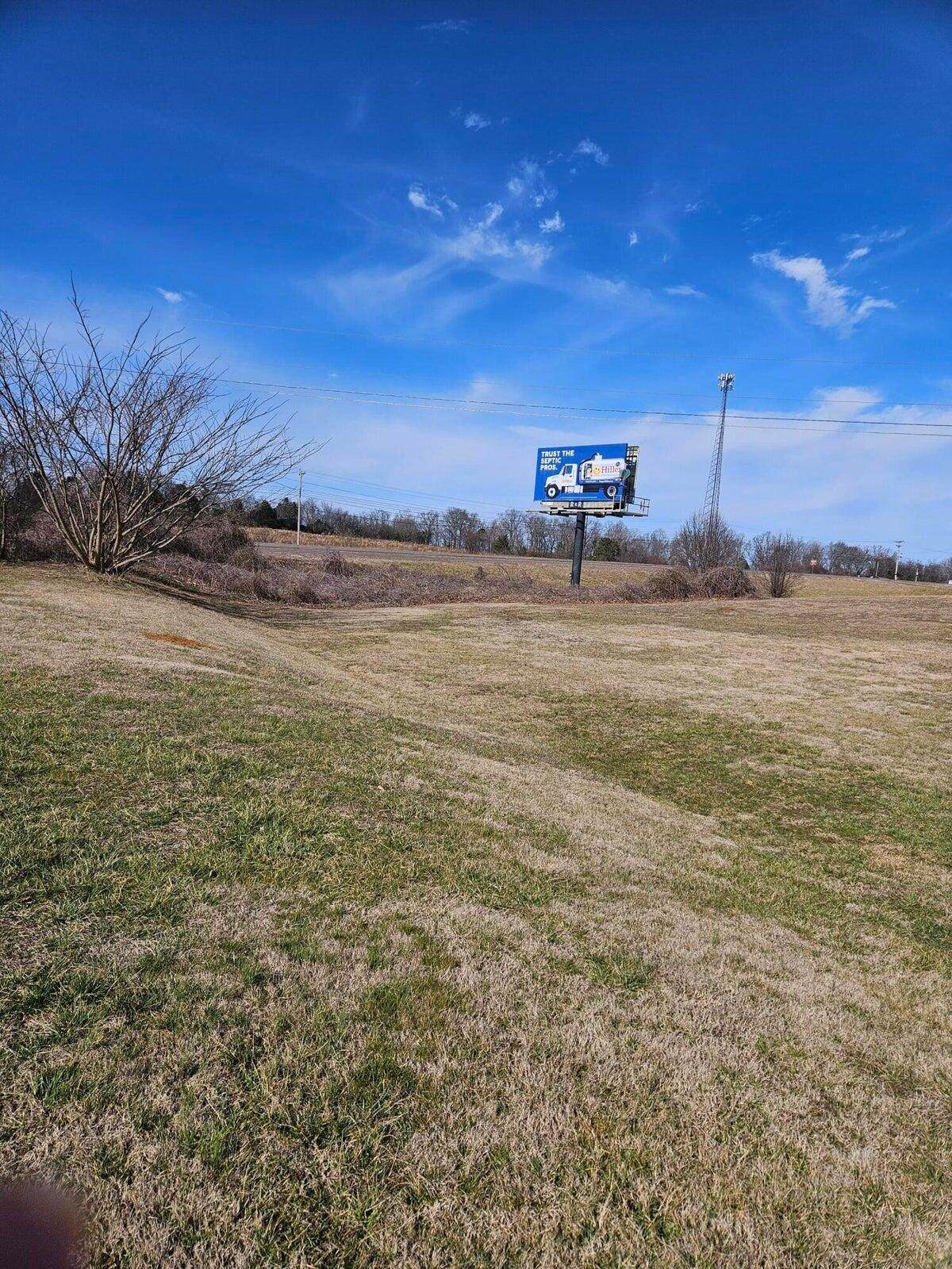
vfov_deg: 73.9
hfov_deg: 58.9
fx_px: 843
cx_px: 476
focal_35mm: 23
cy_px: 634
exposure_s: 1/2843
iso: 25
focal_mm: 5.4
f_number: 1.8
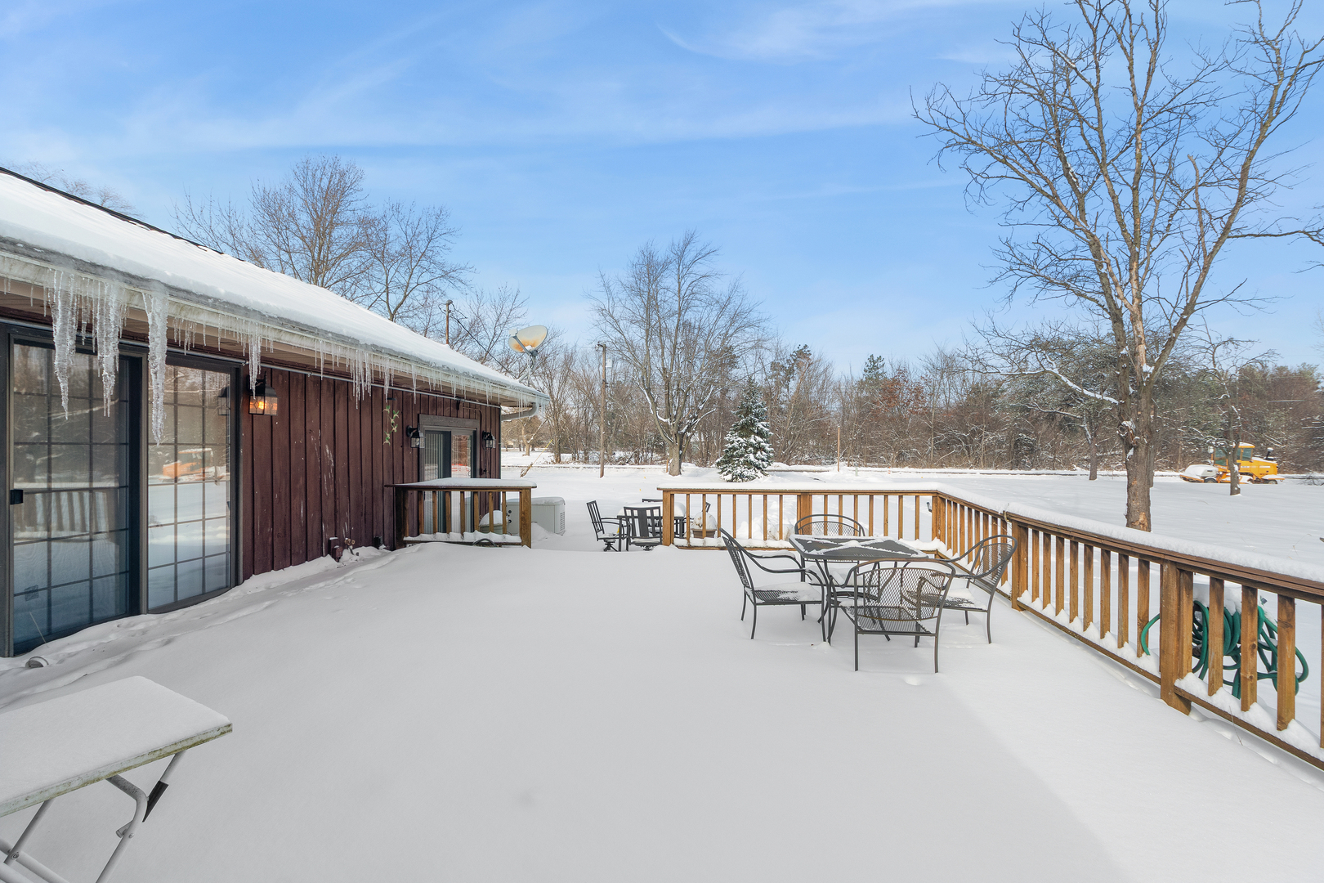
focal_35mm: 15
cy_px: 442
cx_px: 662
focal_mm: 10.5
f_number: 8
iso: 250
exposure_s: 1/200
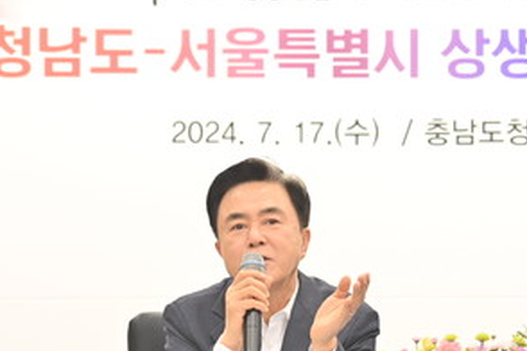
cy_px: 195
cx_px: 403
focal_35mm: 214
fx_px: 3132
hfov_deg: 9.6
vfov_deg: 6.4
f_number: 5
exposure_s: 1/250
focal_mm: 105
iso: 2500
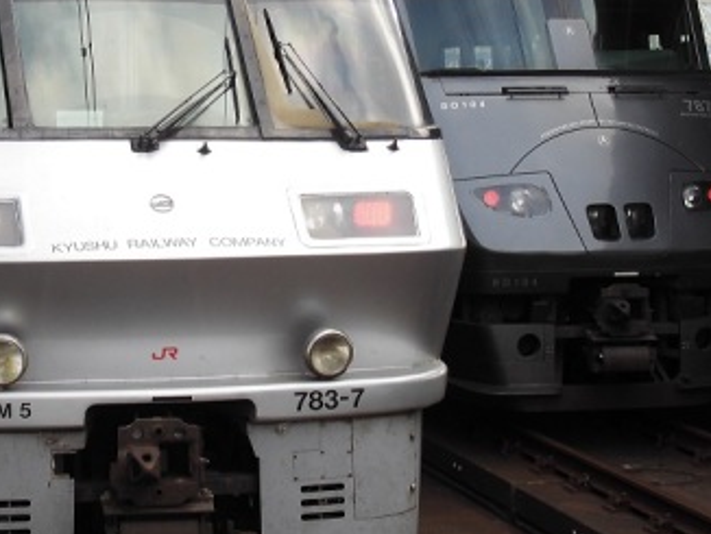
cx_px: 288
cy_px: 217
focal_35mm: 92
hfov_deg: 21.3
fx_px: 1891
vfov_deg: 16.1
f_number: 4.2
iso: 80
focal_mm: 10.8
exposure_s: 1/125
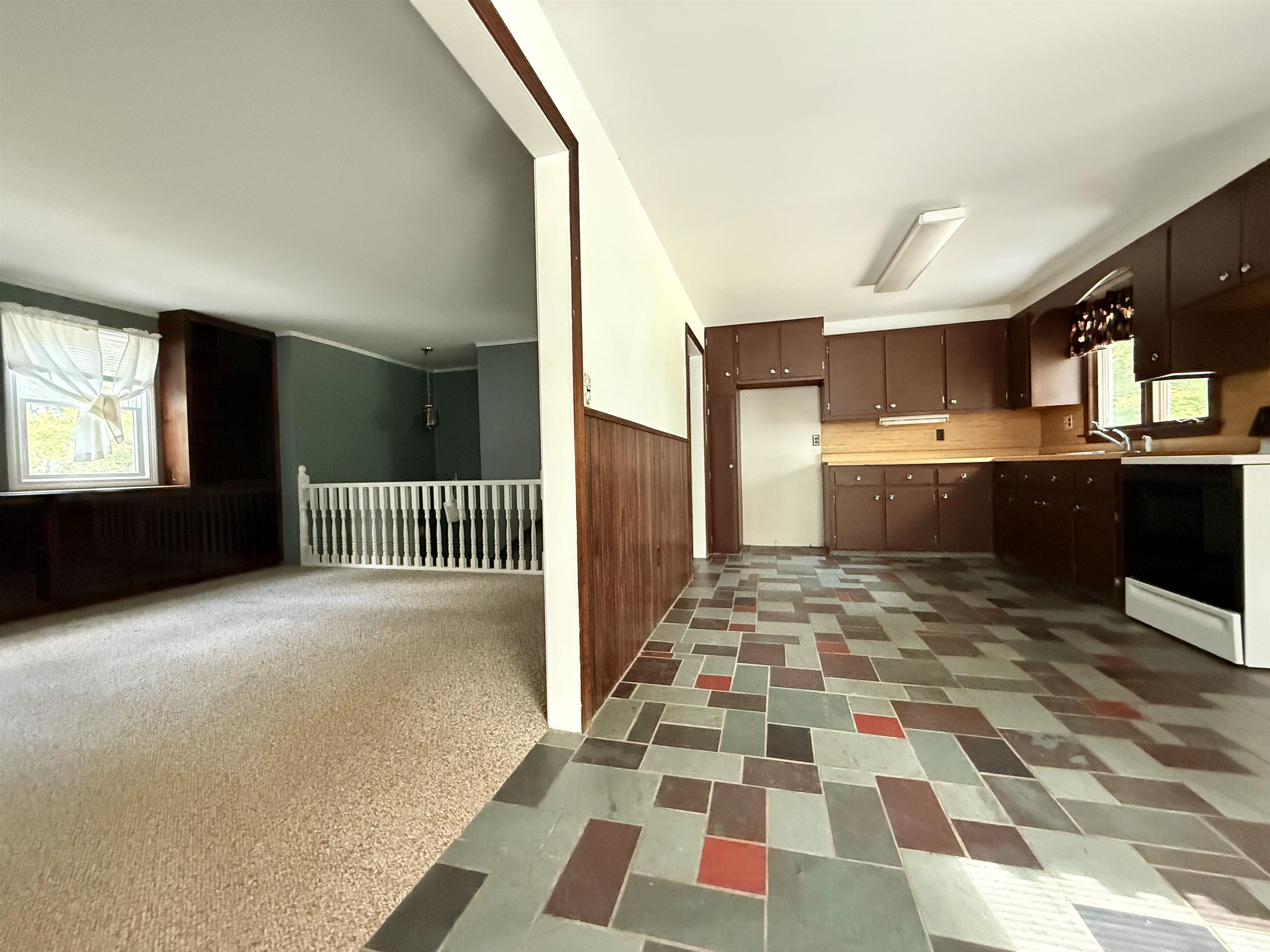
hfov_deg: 102.1
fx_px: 514
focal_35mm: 14
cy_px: 476
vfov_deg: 85.7
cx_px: 635
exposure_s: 1/60
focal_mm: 2.22
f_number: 2.2
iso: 1000
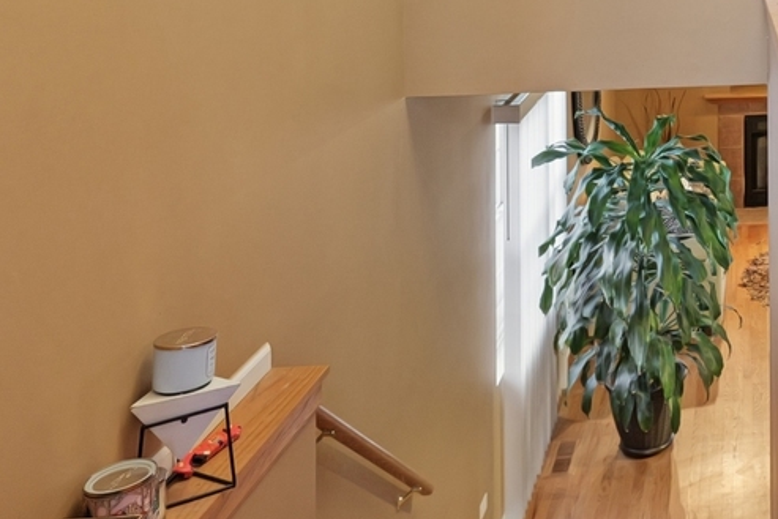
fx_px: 994
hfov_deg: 34.8
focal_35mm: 46
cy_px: -129
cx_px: 913
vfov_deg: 25.7
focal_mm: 14
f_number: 4
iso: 2000
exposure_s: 1/80
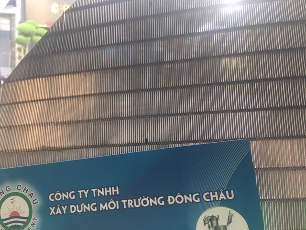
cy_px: 115
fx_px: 256
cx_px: 153
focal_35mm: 29
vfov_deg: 48.2
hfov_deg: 61.7
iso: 32
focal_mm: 4.15
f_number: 2.2
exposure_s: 1/33
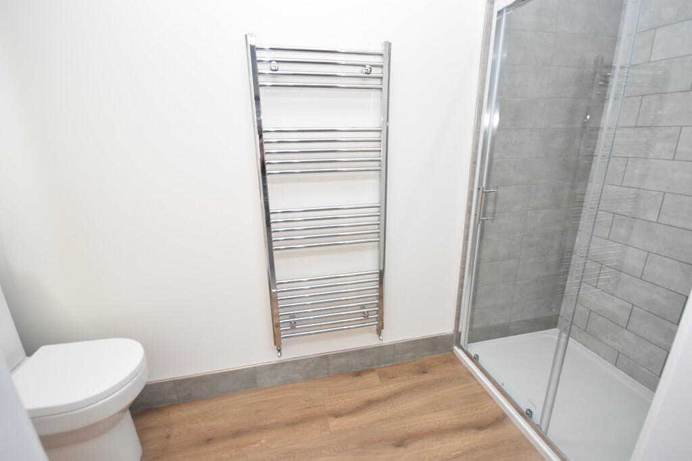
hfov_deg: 100.4
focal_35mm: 15
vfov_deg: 77.3
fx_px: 288
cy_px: 230
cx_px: 346
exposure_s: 1/160
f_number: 4.5
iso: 800
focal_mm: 10
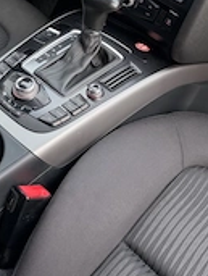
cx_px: 40
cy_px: -31
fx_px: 447
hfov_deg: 25.7
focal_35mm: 56
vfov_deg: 30.5
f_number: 1.78
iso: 200
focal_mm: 6.76
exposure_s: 1/202
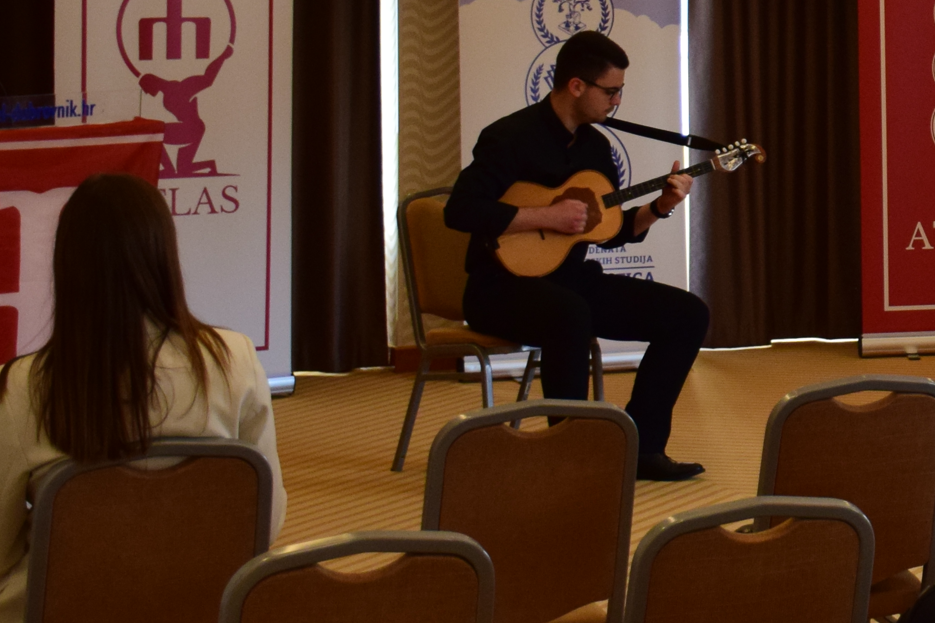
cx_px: 1277
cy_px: -76
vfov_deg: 10.1
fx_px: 3480
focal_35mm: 134
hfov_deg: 14.5
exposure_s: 1/80
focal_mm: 30
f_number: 5
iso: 800
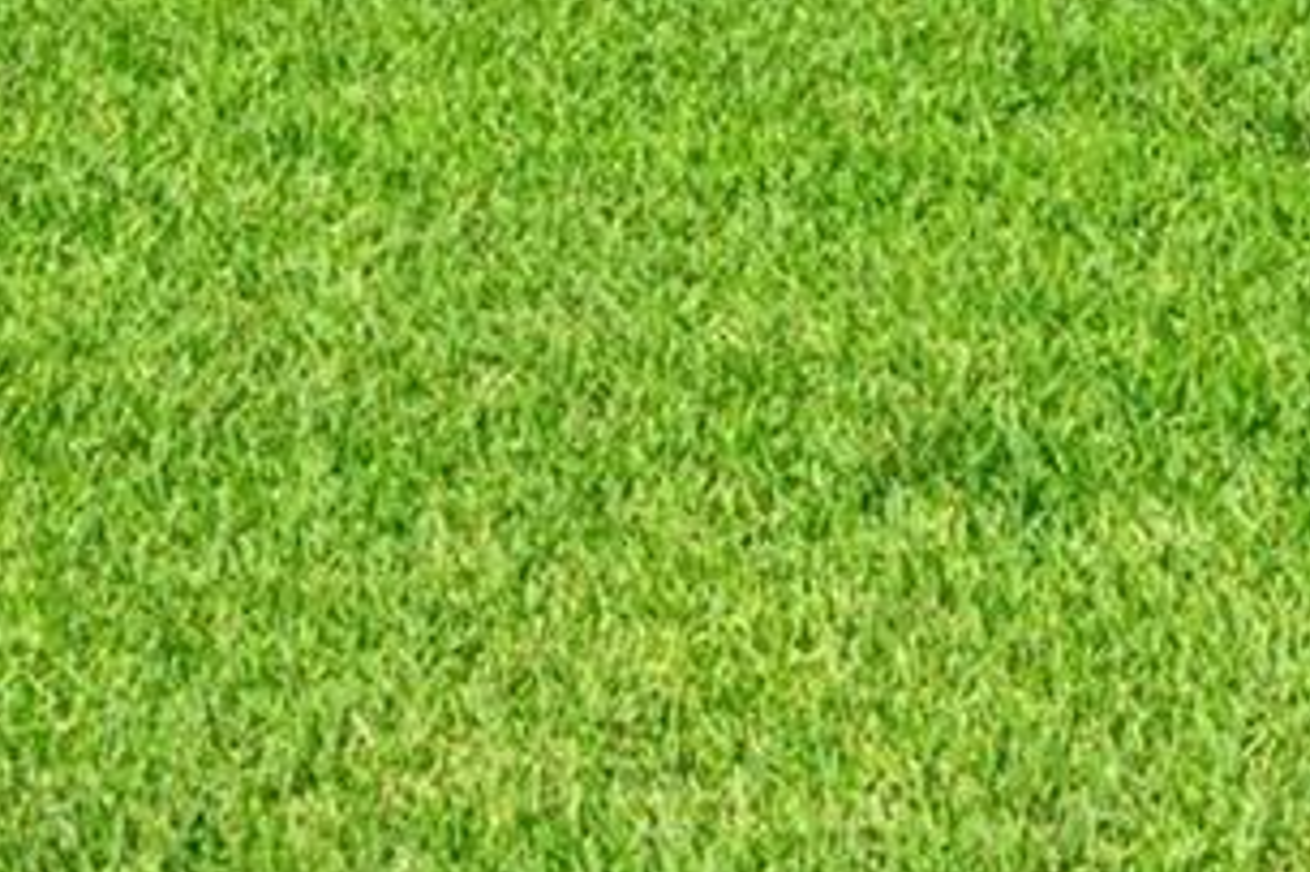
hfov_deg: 24.0
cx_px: 928
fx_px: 3055
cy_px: -945
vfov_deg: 13.6
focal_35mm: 84
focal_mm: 16
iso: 800
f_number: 8
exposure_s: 1/400
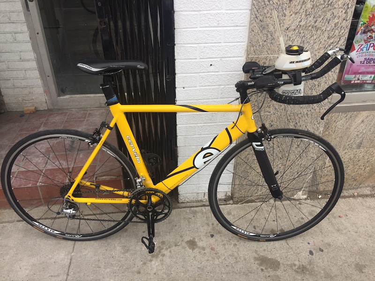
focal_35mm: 29
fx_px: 314
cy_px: 140
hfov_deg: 61.7
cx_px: 188
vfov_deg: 48.2
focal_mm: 4.15
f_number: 2.2
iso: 32
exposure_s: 1/408
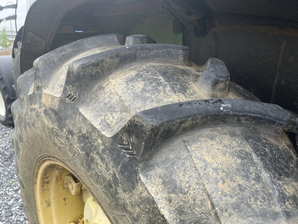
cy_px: 112
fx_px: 224
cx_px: 149
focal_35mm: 26
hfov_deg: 67.3
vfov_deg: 53.1
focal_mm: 4.2
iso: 32
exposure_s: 1/175
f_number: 1.6
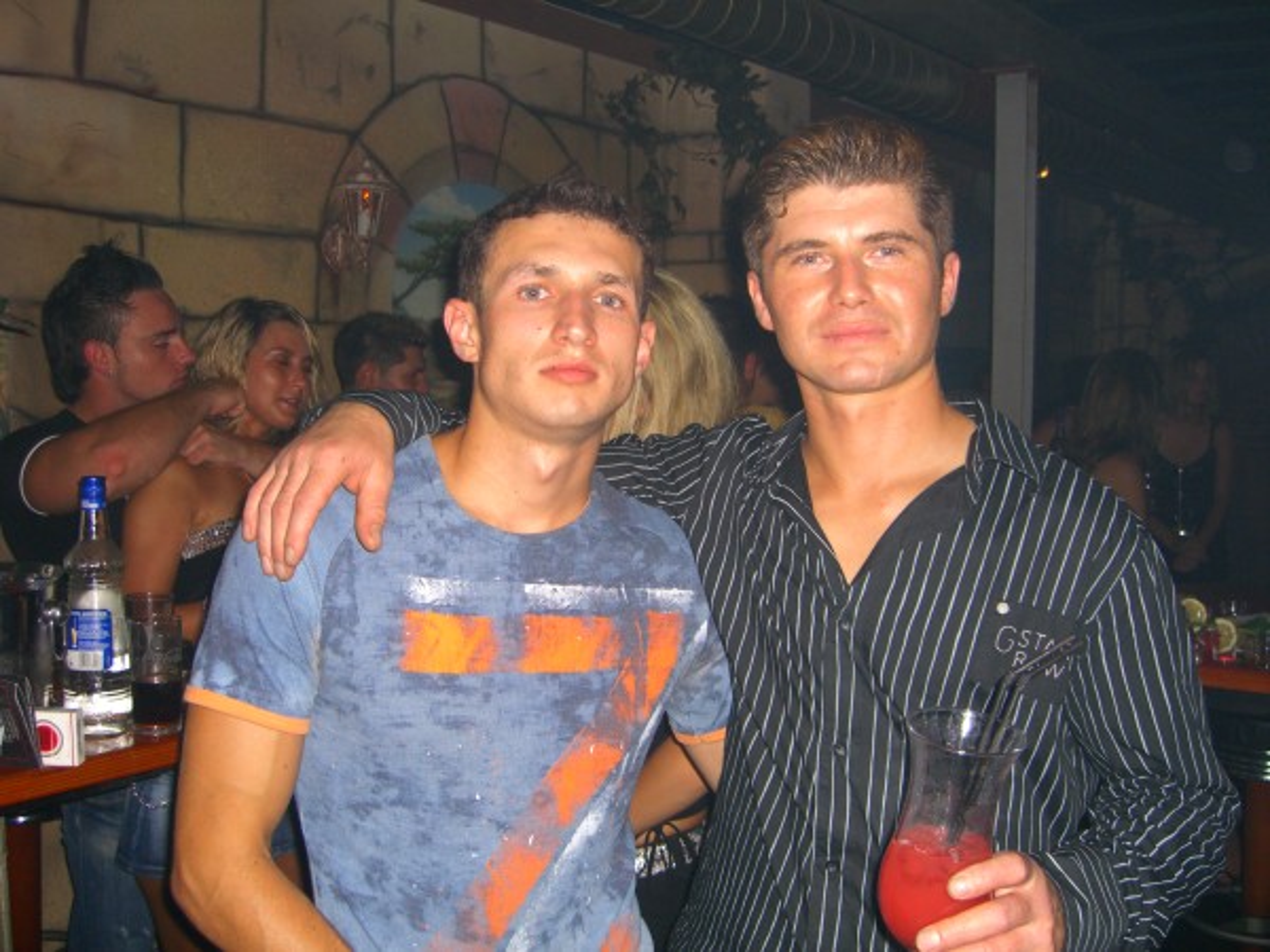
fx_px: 1394
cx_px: 635
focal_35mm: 38
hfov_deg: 49.0
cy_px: 476
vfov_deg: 37.7
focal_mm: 7.9
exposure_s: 1/60
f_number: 2.8
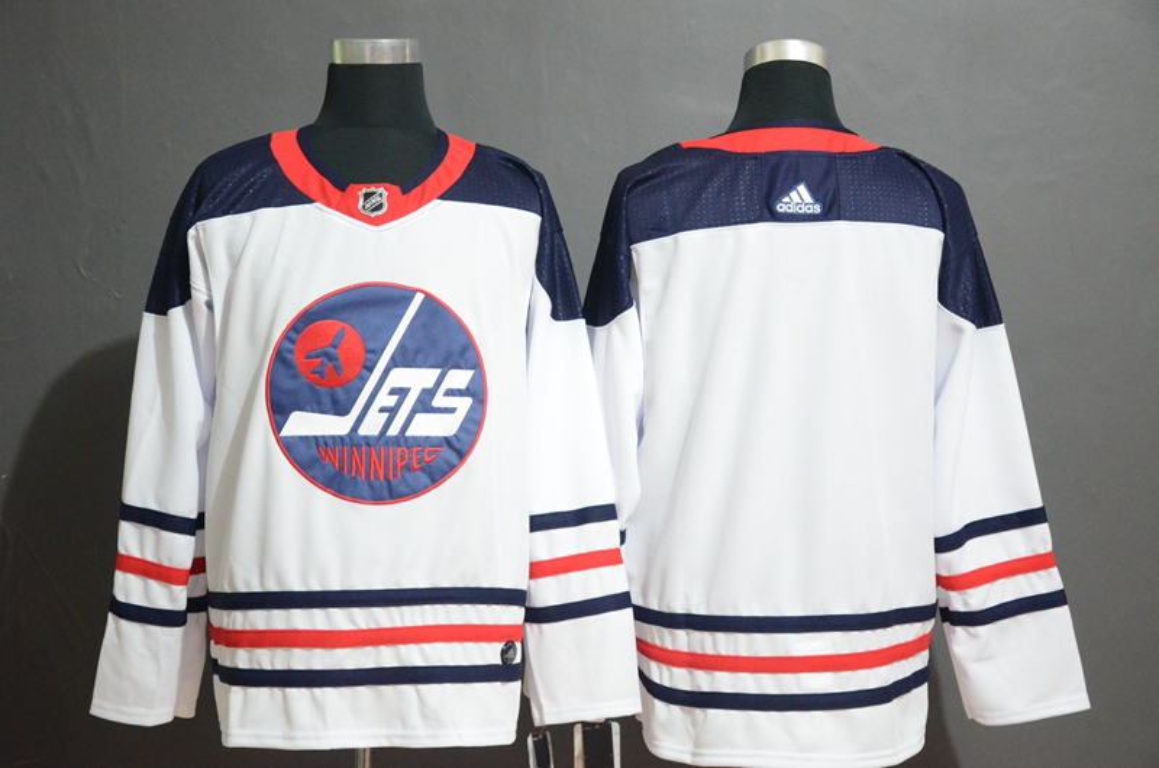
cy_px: 384
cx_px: 580
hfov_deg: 33.5
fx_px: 1928
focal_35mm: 60
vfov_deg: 22.5
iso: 4000
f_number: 4.5
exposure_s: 1/15
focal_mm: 40
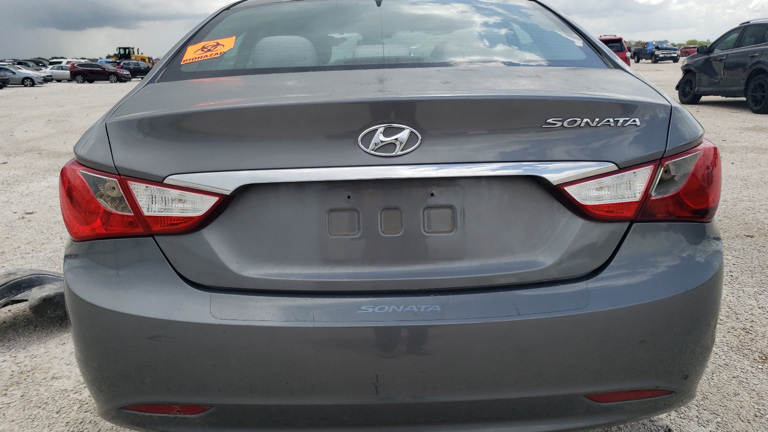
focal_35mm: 29
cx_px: 387
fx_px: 591
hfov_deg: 66.1
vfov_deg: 40.2
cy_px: 227
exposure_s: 1/3333
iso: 50
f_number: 1.5
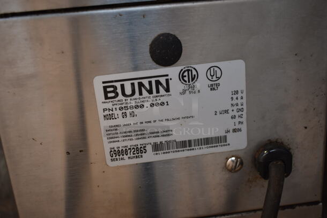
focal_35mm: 36
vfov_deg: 37.0
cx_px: 164
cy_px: 109
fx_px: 327
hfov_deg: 53.1
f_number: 4
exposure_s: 1/40
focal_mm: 24
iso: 560
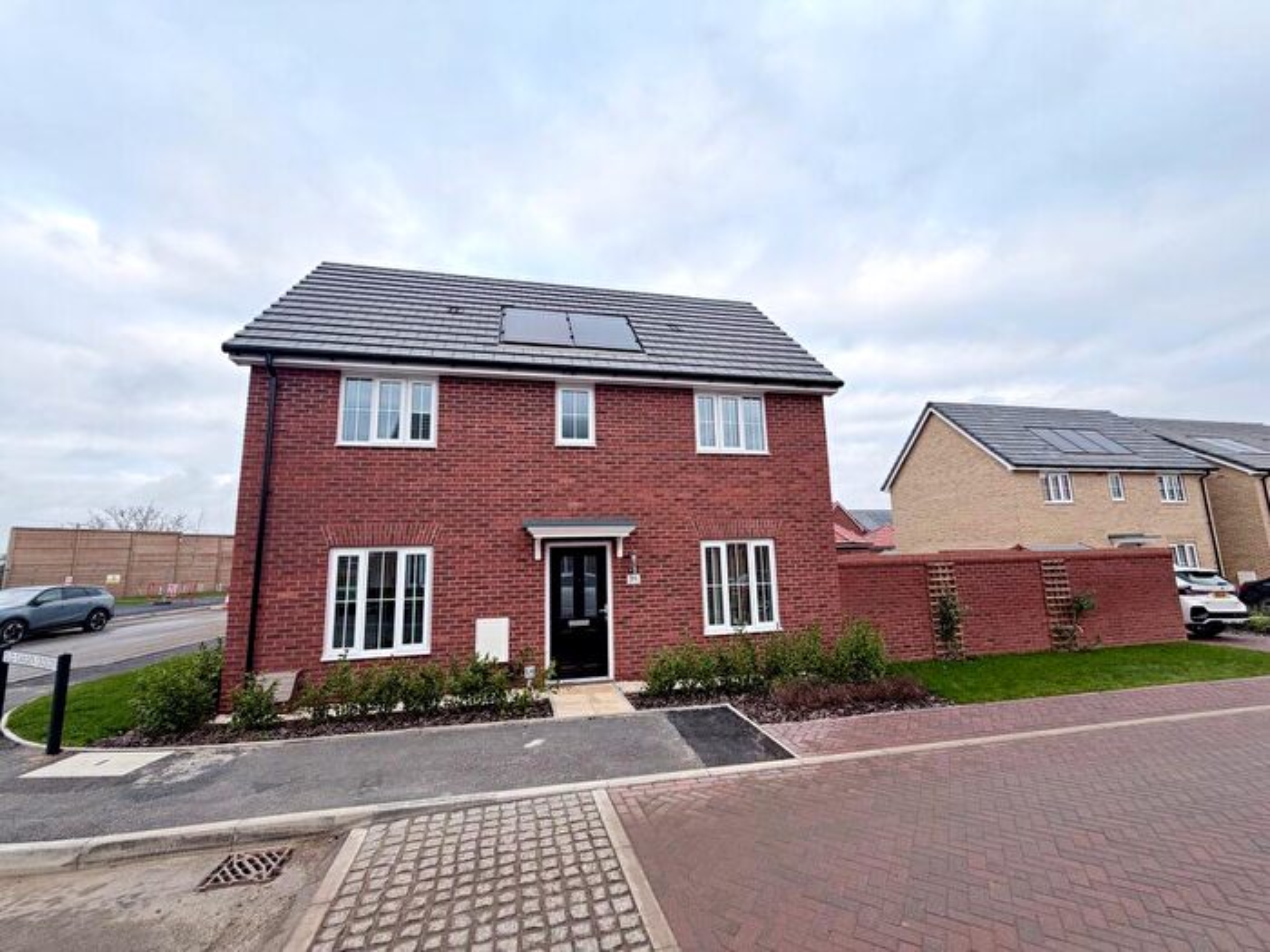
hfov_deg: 102.1
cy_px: 476
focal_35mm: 14
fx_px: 514
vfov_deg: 85.7
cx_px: 635
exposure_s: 1/205
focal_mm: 2.22
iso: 40
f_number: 2.2
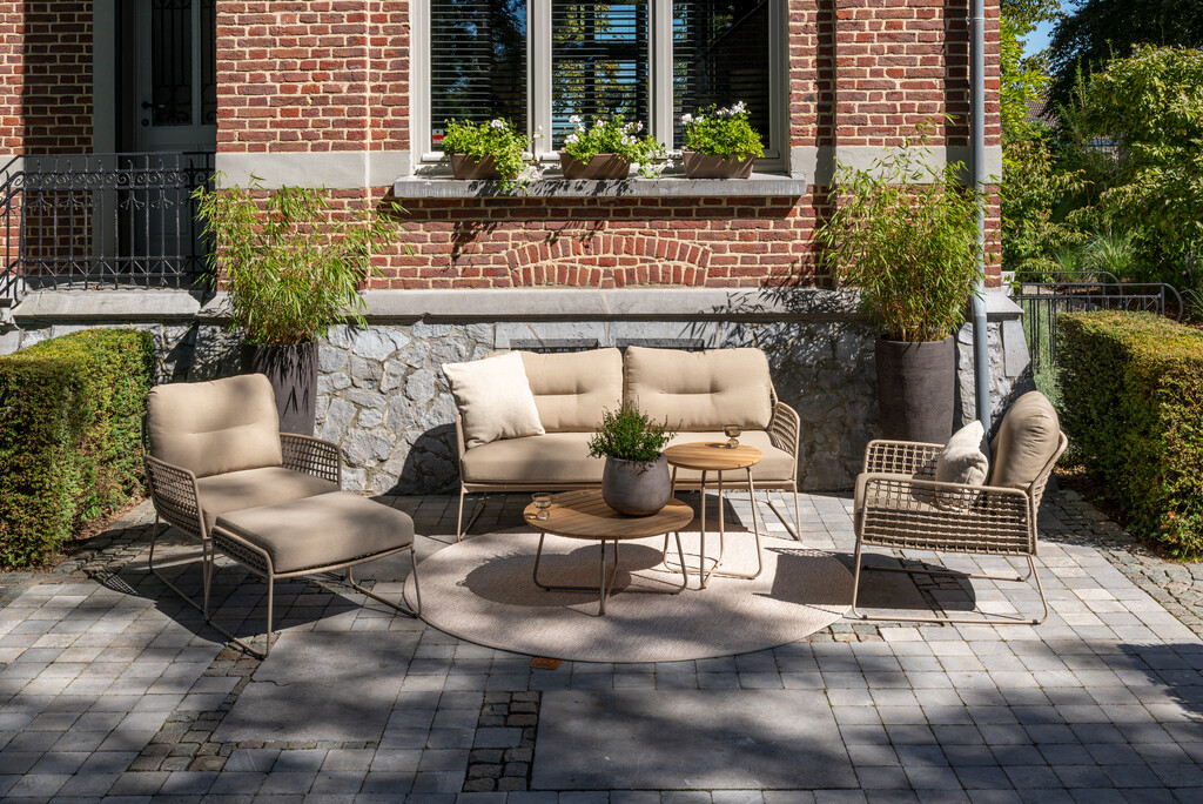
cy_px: 402
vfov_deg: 33.4
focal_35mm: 40
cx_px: 602
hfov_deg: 48.4
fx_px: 1337
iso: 100
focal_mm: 40
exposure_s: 1/100
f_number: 13
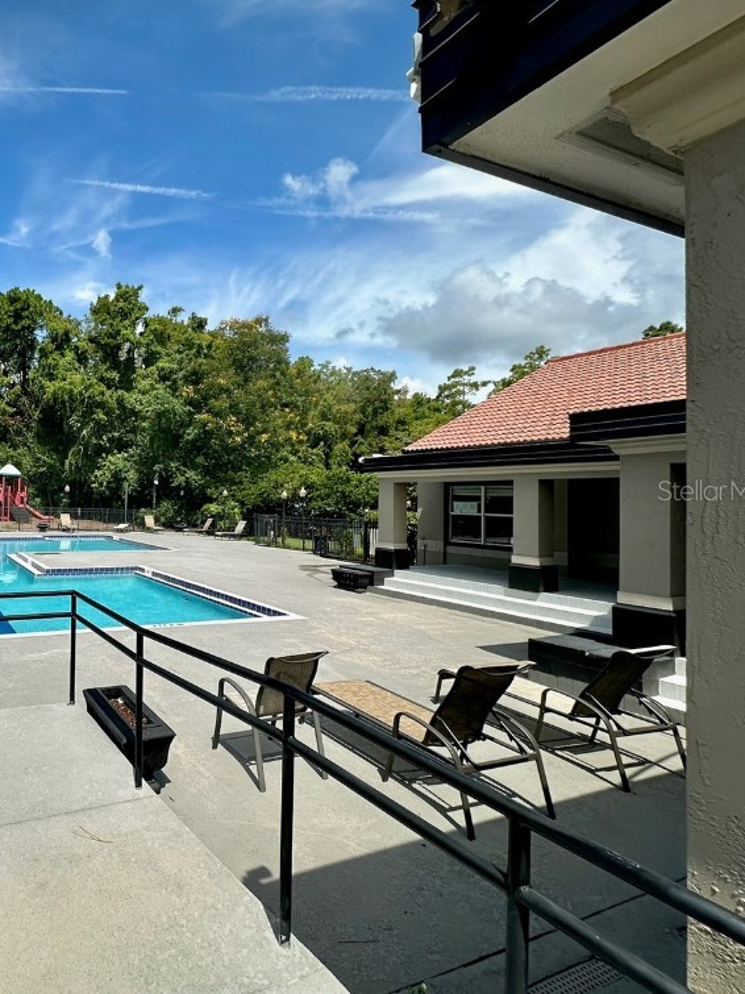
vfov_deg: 84.7
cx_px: 108
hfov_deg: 60.6
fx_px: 545
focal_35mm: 19
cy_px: 490
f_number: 2.2
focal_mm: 2.22
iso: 50
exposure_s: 1/1742
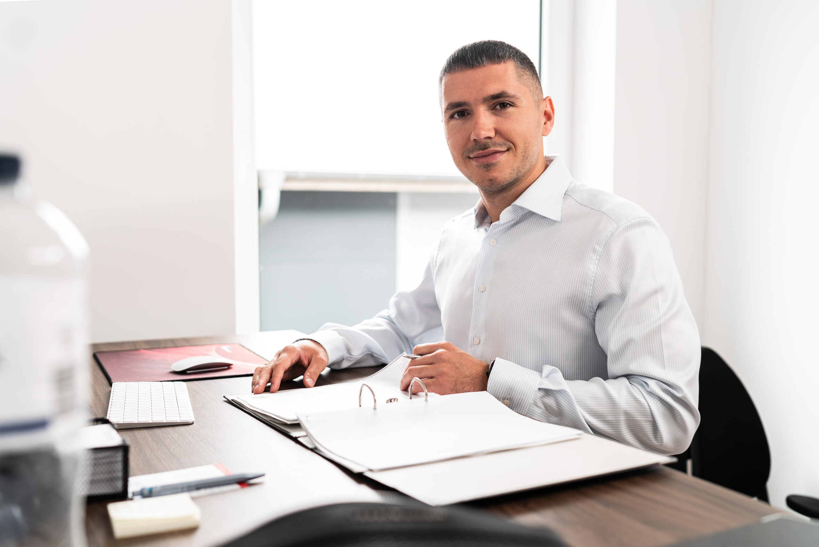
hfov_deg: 54.4
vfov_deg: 37.9
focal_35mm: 35
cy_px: 274
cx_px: 410
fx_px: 797
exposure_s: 1/200
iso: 640
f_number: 2.2
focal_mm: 35
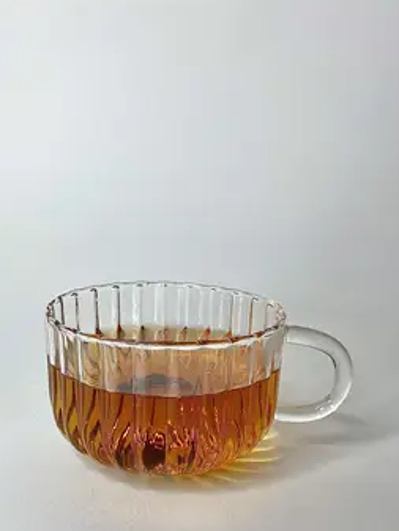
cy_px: 369
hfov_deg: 38.6
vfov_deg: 49.0
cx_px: 170
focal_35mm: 37
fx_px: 568
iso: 32
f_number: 1.8
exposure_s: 1/306
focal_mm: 4.25
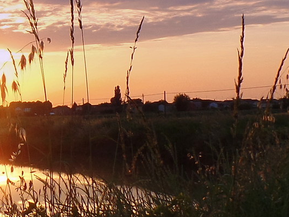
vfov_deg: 14.2
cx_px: -23
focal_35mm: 104
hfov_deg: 18.2
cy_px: 92
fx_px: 868
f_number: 3.5
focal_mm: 4.1
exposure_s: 1/500
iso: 100
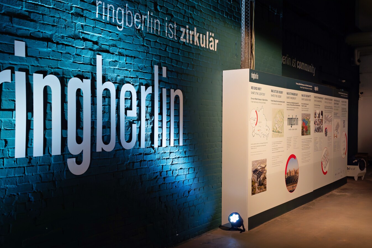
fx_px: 403
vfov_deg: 34.2
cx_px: 167
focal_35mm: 39
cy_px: 128
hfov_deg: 49.5
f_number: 3.5
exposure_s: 1/160
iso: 6400
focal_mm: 35
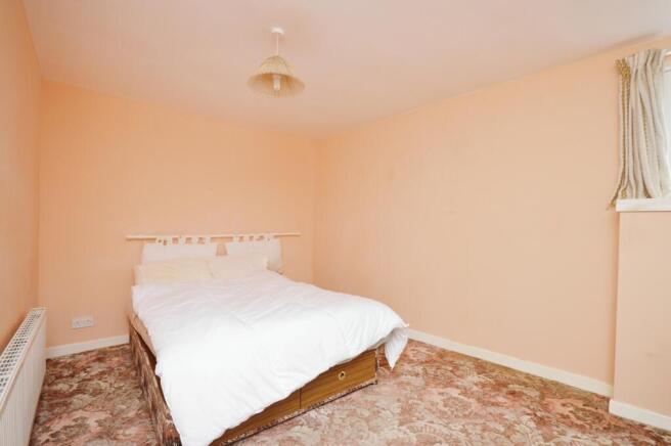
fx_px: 279
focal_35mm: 15
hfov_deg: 100.4
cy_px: 223
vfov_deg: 77.2
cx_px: 336
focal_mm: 10
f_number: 7.1
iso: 800
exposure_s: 1/50
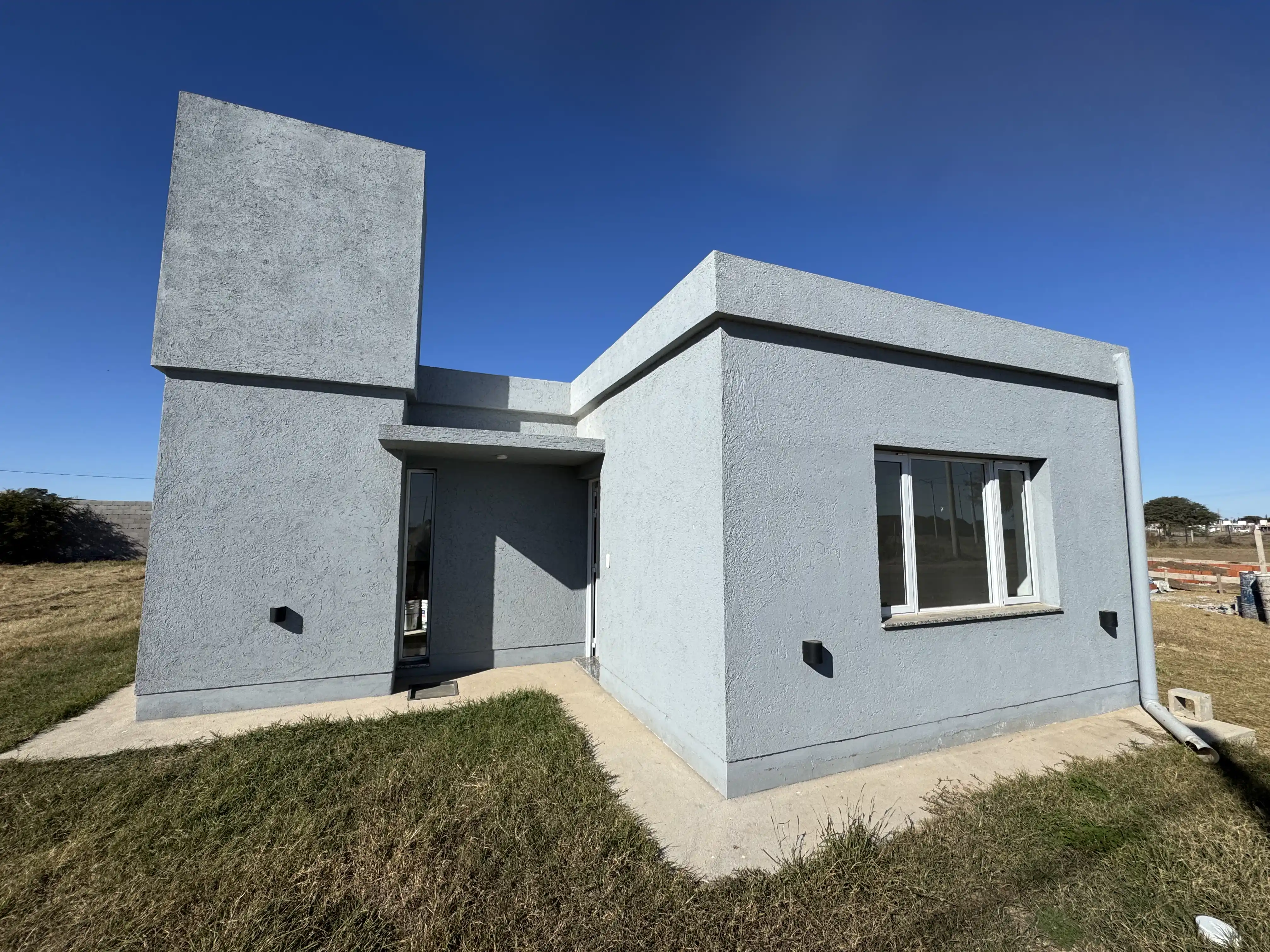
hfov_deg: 102.1
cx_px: 635
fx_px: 514
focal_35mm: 14
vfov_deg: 85.7
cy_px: 476
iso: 50
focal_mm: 2.22
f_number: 2.2
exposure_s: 1/3546
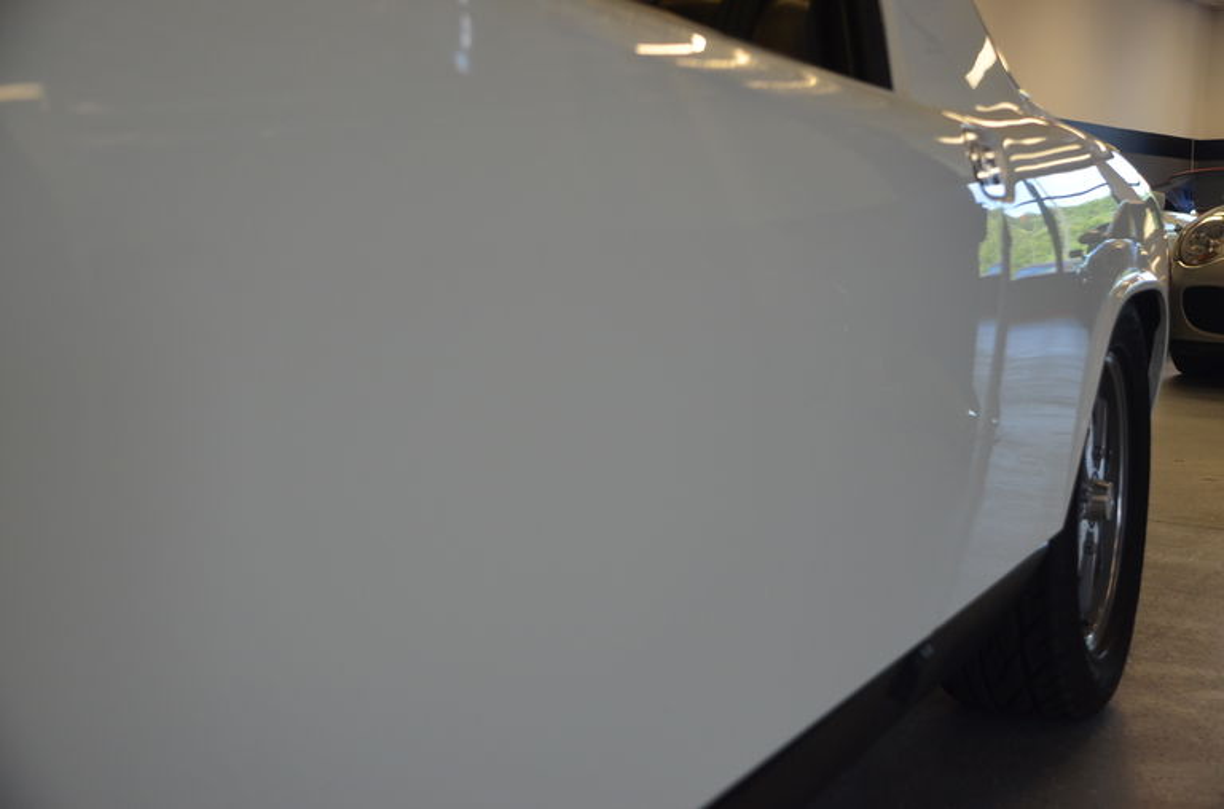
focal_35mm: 46
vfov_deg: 28.8
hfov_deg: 42.4
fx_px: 1577
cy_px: 404
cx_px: 612
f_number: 4
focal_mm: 31
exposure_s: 1/60
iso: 800
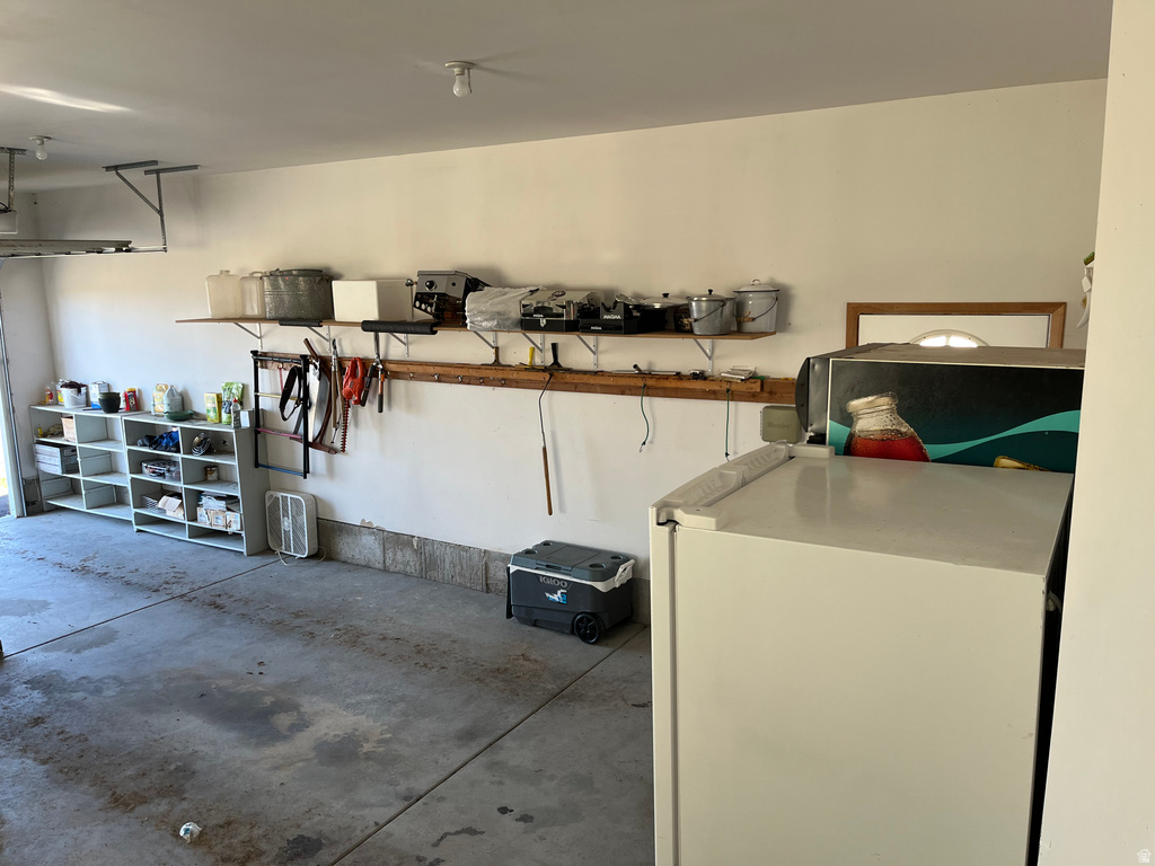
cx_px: 578
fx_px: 868
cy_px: 433
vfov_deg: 53.1
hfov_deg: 67.3
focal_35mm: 26
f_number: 1.6
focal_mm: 5.1
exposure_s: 1/122
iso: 64
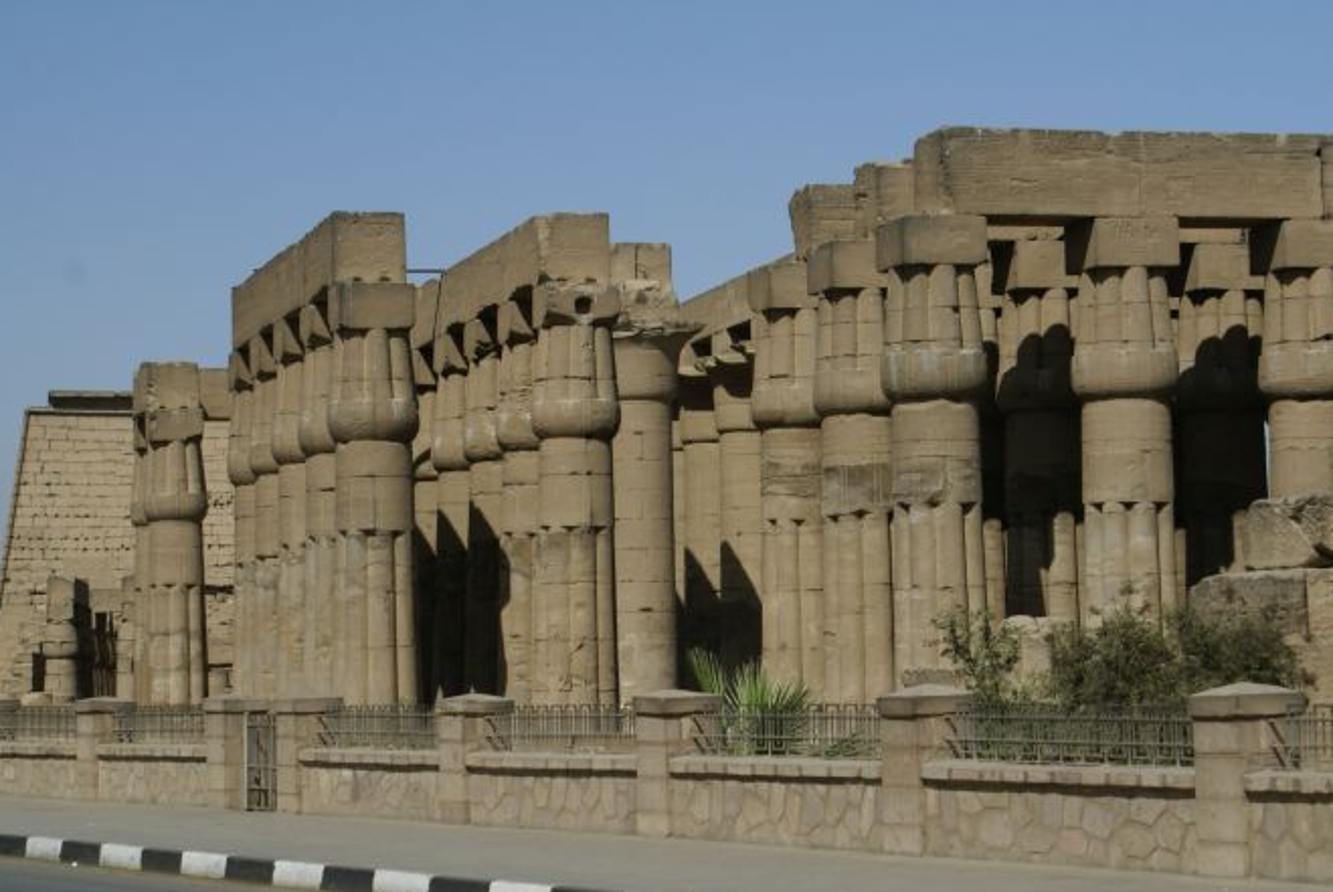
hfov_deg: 22.3
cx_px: 759
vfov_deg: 15.1
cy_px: 493
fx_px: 3373
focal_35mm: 91
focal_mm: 50
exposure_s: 1/125
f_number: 11
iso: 100
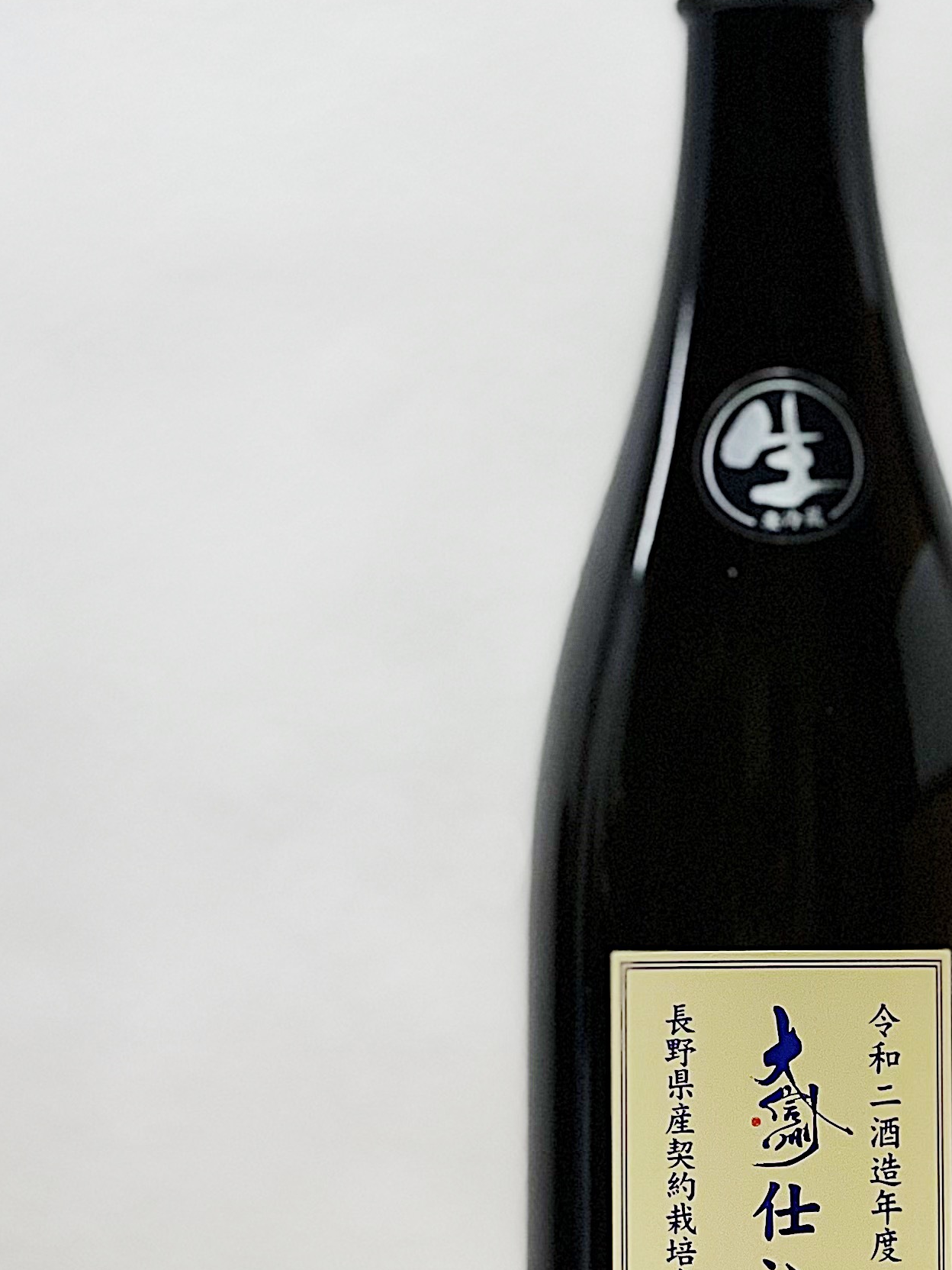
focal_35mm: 126
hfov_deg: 11.7
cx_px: 767
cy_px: 742
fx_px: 4620
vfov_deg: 15.6
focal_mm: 6
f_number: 2
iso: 100
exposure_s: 1/100
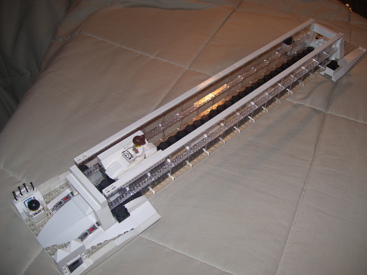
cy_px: 138
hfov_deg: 51.4
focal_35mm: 36
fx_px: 382
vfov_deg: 39.7
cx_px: 184
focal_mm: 6
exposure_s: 1/60
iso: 80
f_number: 2.7
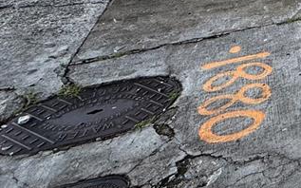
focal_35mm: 48
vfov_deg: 22.6
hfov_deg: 25.9
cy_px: -84
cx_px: 484
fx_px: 394
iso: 50
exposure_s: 1/289
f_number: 2.2
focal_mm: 2.22
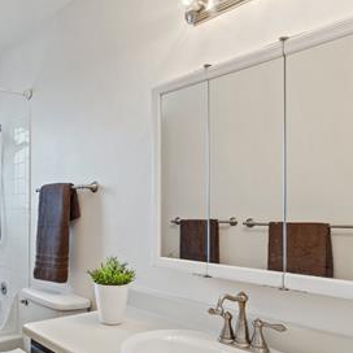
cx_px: 64
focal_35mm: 32
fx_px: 369
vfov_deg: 50.8
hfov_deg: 47.9
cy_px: 212
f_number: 6.3
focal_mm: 16
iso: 100
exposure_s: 1/1.67
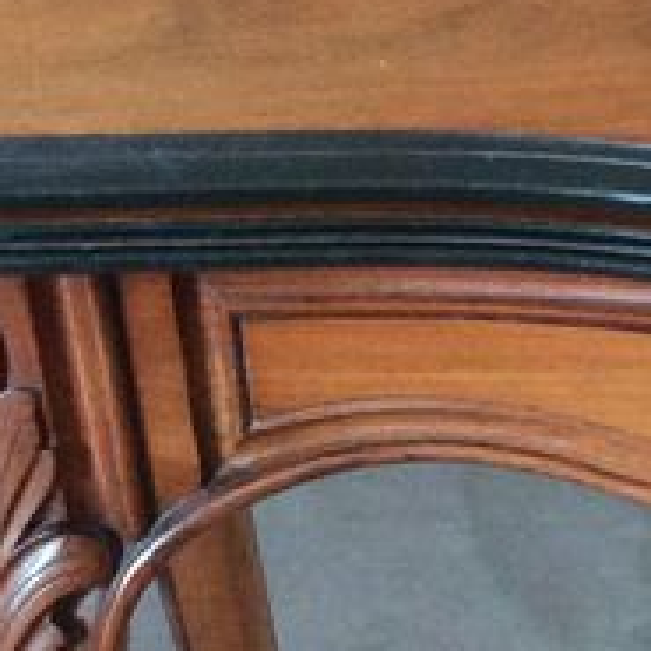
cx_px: 1070
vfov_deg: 11.4
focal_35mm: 153
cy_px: 558
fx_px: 3255
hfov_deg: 10.9
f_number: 2.4
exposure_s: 1/25
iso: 250
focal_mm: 3.3
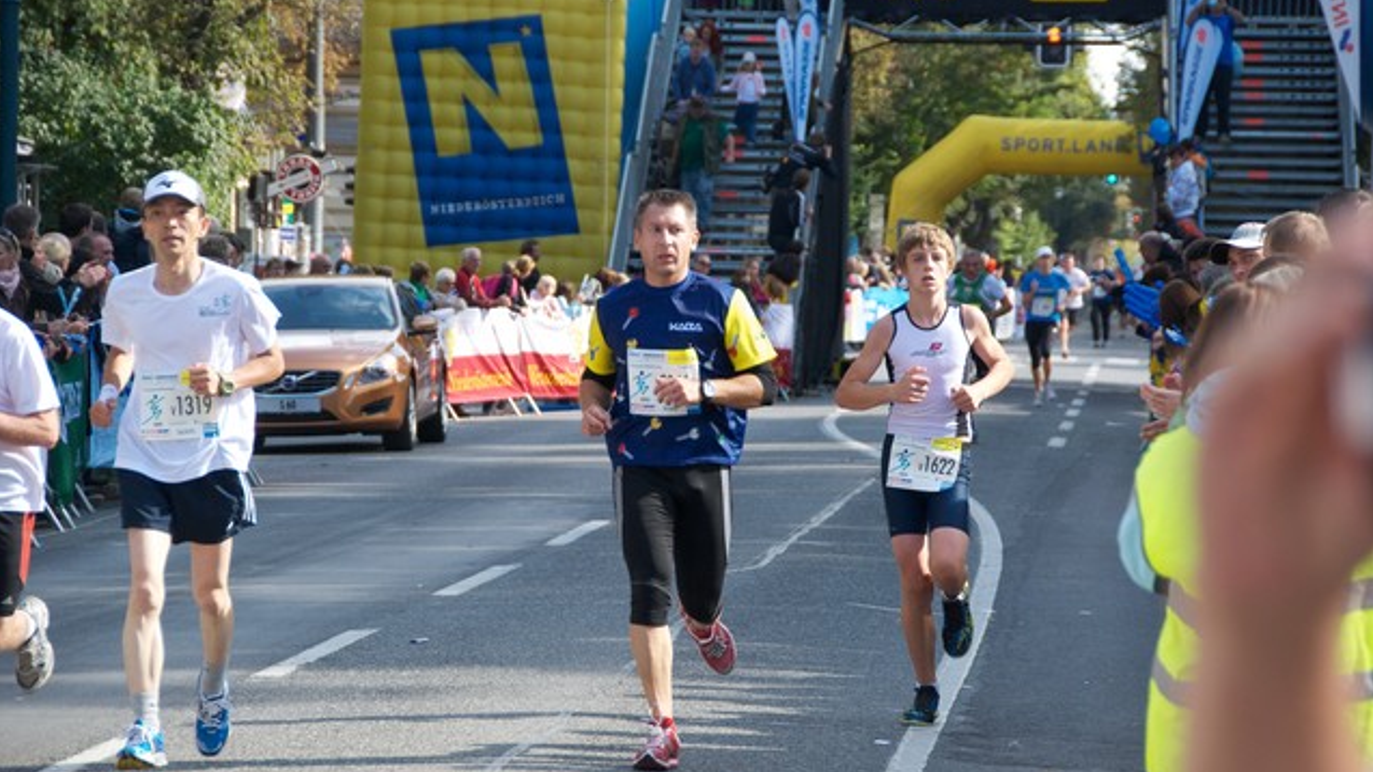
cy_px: 377
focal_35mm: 177
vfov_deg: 6.9
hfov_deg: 12.2
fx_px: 6443
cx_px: 685
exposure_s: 1/500
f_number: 5.6
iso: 400
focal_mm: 112
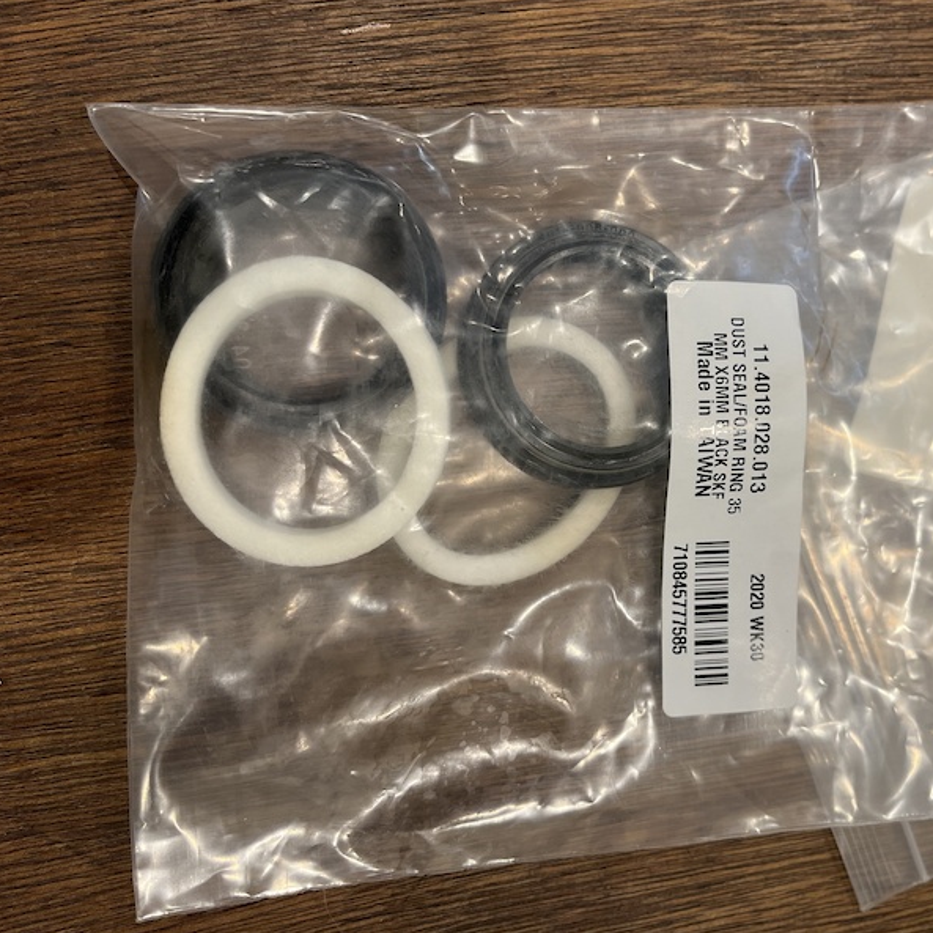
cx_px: 599
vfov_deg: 52.5
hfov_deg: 51.8
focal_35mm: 31
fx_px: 945
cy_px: 467
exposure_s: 1/120
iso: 80
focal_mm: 5.1
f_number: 1.6
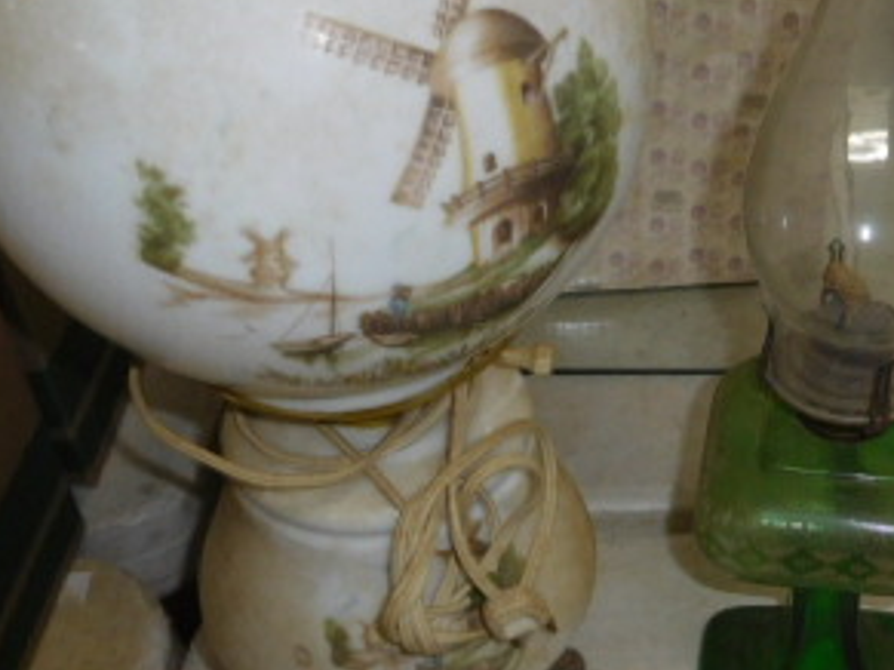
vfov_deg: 26.5
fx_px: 1420
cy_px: 329
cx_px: 805
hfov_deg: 33.1
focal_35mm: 55
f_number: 3.4
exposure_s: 1/30
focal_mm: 4.5
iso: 160
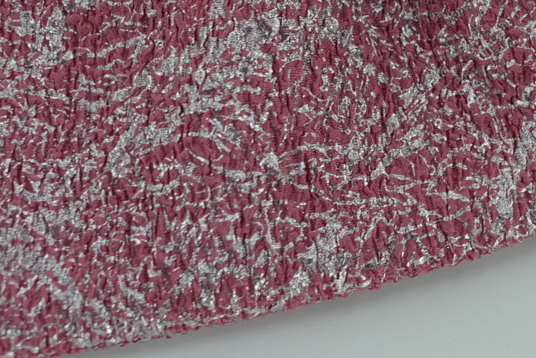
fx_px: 2413
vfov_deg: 8.4
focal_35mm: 162
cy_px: -124
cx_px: 831
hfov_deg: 12.0
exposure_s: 1/200
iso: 100
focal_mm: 50
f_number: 4
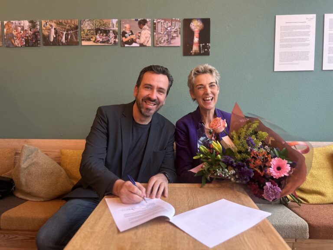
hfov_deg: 67.3
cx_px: 166
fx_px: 250
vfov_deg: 53.1
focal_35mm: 26
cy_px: 125
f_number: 1.5
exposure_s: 1/50
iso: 400
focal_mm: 5.7
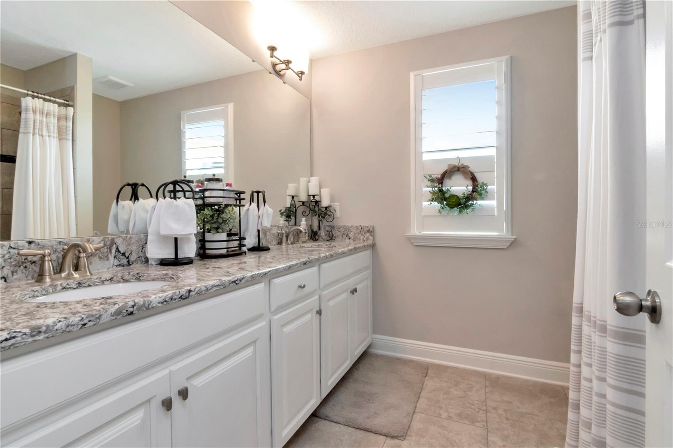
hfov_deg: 95.0
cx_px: 336
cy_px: 224
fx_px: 308
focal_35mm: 16
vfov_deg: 72.0
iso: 1250
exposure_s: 1/8
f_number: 20
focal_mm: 11
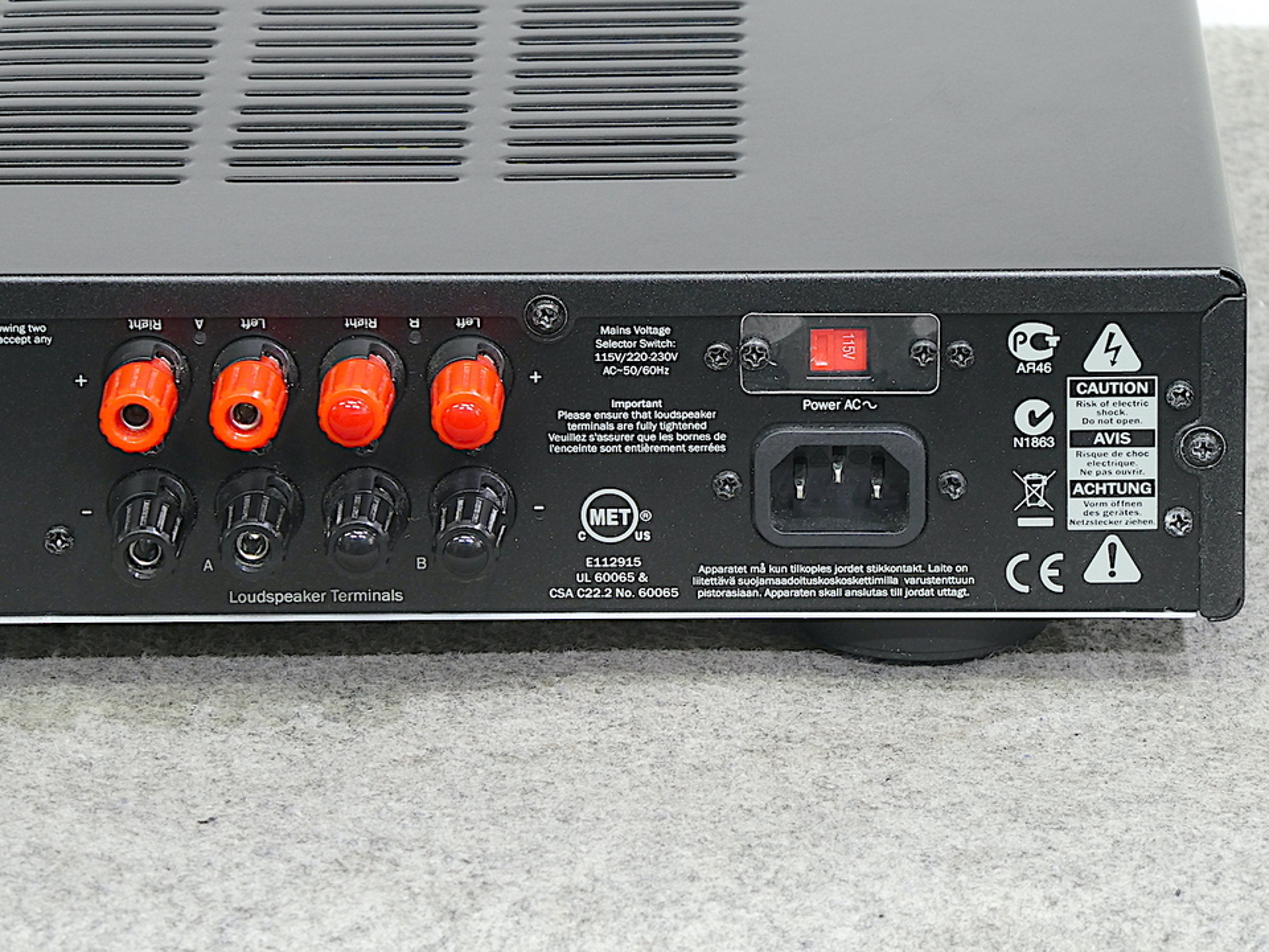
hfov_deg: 9.2
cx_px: 634
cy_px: 476
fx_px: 7845
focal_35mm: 214
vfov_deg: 6.9
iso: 200
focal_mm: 38.4
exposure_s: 1/3.2
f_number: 5.6
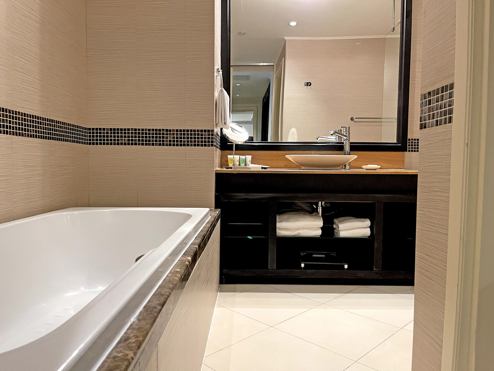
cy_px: 186
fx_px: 371
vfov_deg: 53.1
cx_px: 247
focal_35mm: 26
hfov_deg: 67.3
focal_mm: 5.1
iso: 500
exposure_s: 1/50
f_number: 1.6
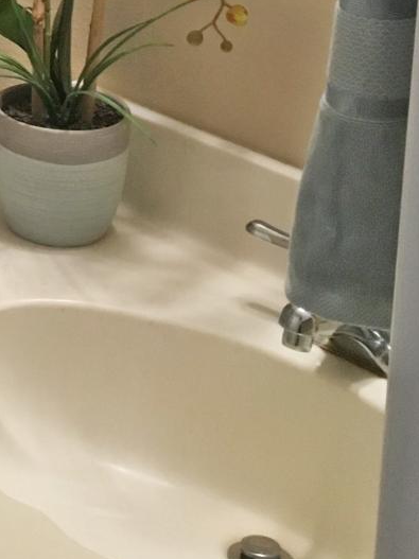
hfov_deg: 12.4
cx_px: -310
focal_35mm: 110
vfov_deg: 16.8
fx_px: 1776
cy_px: -184
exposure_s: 1/30
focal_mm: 4.15
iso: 100
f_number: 2.2
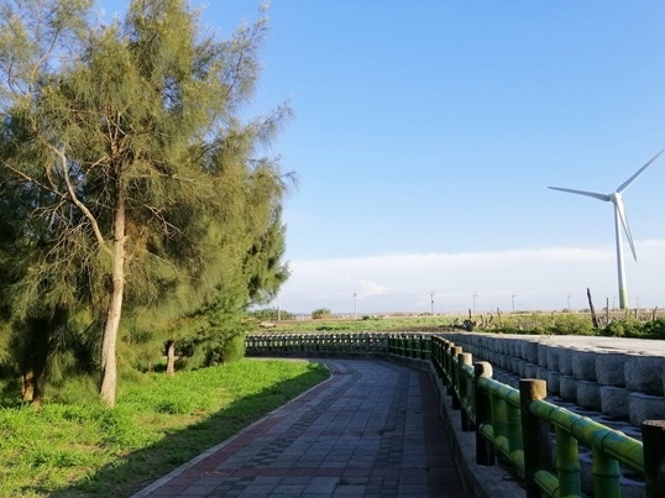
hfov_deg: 61.6
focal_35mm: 29
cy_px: 271
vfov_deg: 48.1
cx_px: 362
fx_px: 557
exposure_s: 1/559
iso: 50
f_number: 2.2
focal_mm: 3.81
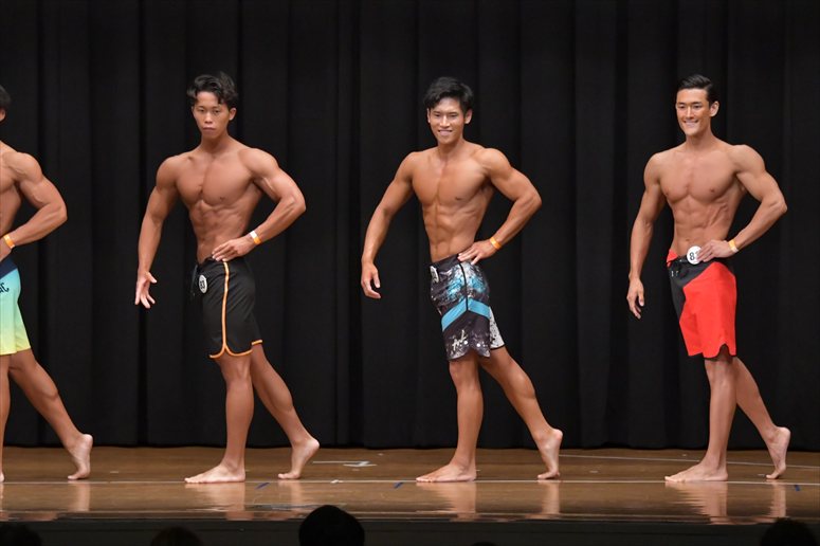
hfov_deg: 10.2
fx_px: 4599
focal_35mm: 202
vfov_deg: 6.8
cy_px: 273
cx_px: 410
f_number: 5.6
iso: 6400
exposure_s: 1/400
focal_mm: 135
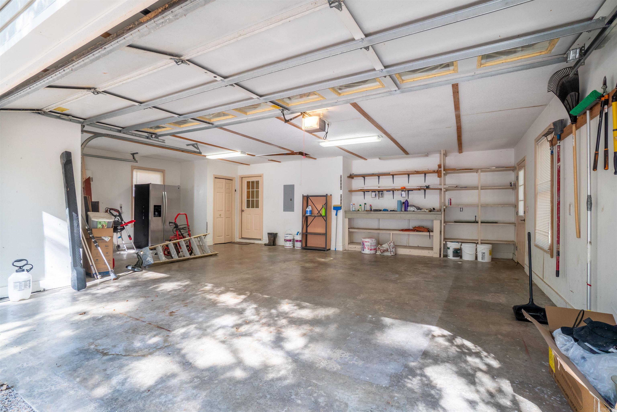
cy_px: 206
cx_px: 308
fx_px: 283
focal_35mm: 16
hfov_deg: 95.0
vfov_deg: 72.1
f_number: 10
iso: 320
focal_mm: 11
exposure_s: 1/10
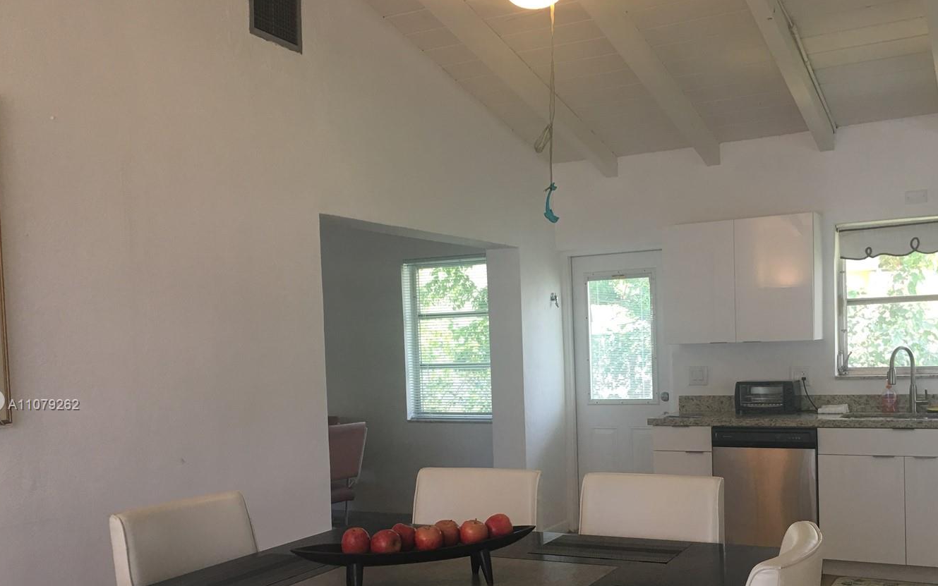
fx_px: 946
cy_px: 405
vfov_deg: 34.0
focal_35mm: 37
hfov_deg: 52.6
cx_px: 532
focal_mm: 4.15
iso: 25
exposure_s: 1/30
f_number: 2.2
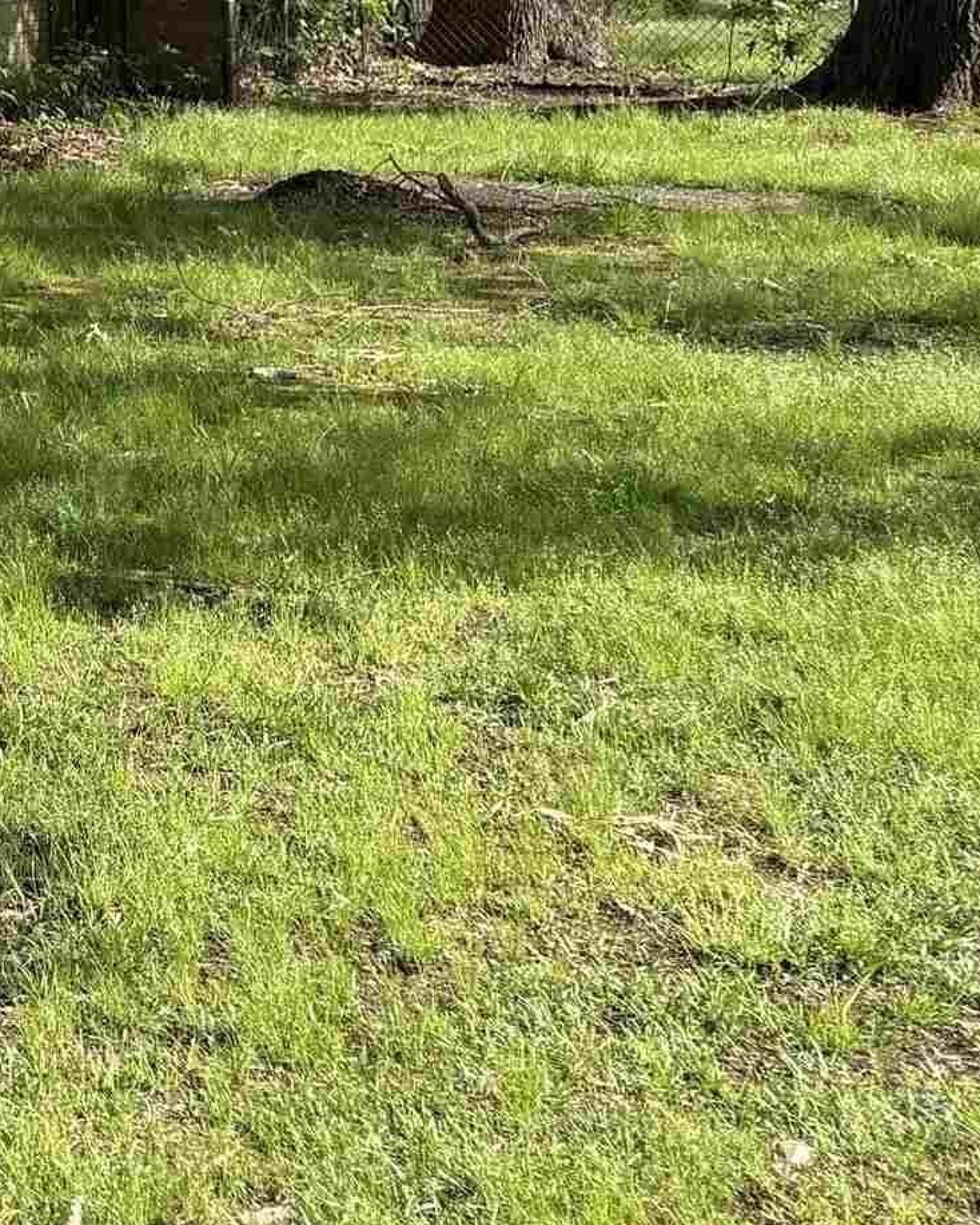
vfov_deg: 21.1
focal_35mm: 85
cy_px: -214
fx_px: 3081
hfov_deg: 15.0
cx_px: -923
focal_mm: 5.96
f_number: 1.6
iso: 64
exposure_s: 1/1263
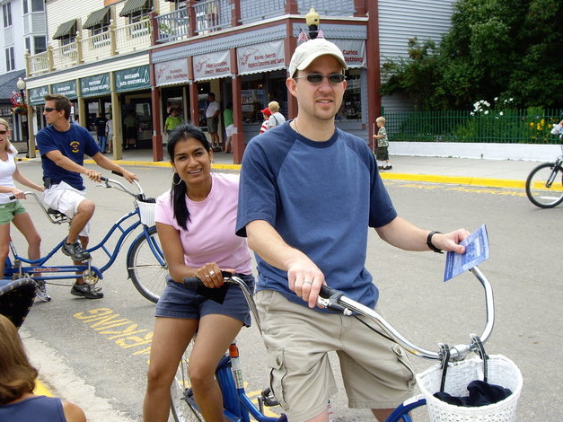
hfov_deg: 39.7
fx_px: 781
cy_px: 209
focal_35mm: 48
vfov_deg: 30.3
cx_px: 285
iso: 50
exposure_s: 1/160
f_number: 4.8
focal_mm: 7.6
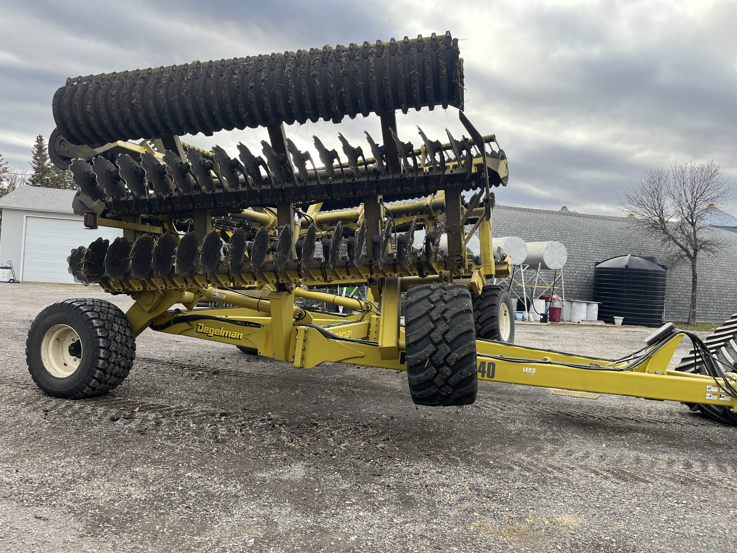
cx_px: 368
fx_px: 554
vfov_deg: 53.1
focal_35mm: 26
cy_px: 276
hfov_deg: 67.3
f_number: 1.6
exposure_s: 1/493
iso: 50
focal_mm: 5.1
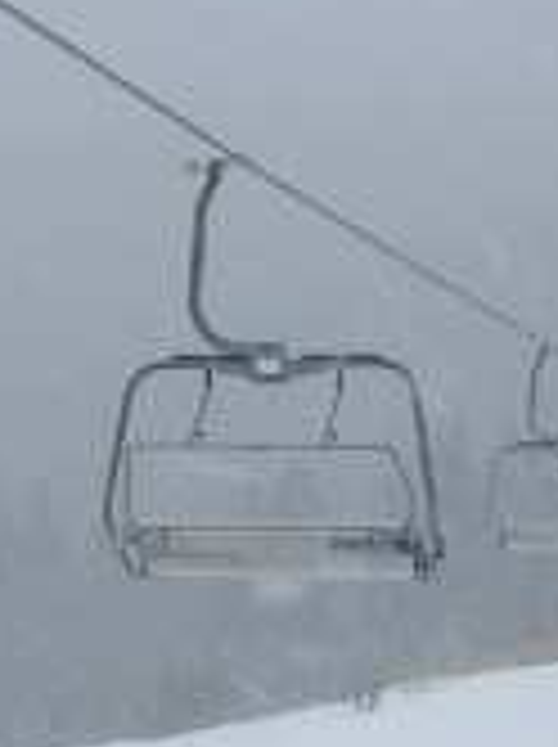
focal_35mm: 110
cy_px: 459
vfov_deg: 17.9
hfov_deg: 13.4
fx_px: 2370
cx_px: 374
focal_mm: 5.8
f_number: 5.6
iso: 50
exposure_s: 1/187
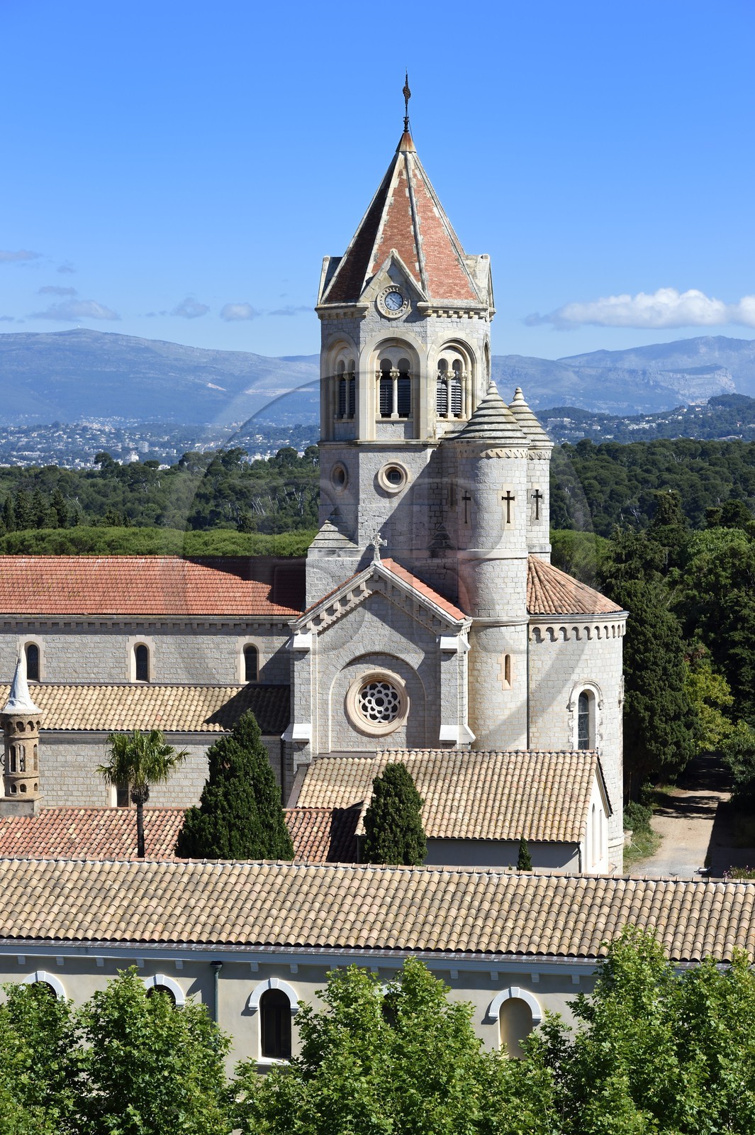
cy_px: 568
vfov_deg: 20.4
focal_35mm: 100
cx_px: 378
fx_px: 3149
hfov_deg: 13.7
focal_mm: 100
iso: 100
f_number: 9
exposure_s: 1/250
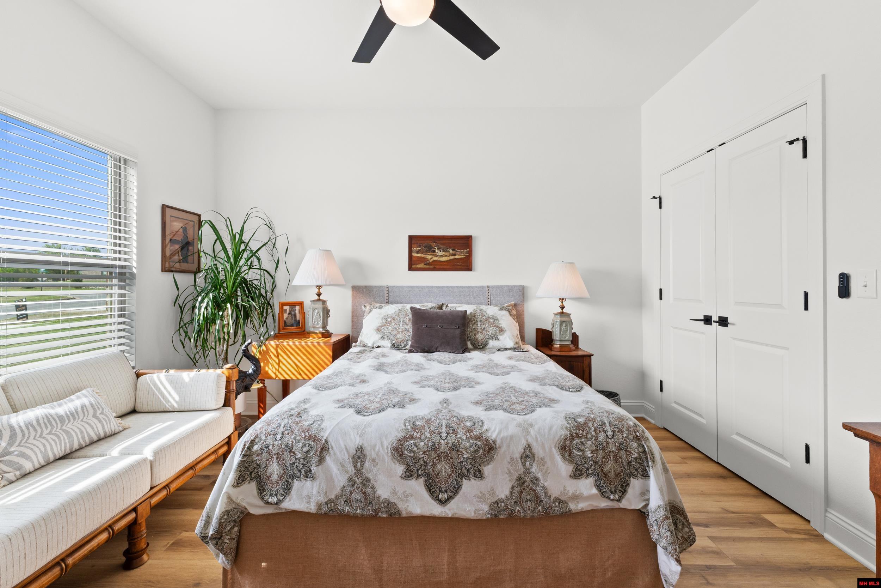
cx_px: 440
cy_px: 294
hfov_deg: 100.4
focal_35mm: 15
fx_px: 367
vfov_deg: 77.3
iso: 200
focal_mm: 10
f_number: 9
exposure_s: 1/13
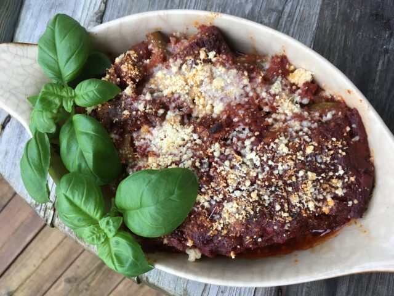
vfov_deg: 48.2
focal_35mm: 29
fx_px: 330
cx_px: 197
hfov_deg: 61.7
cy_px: 148
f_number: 2.2
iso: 50
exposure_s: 1/33
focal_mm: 4.15
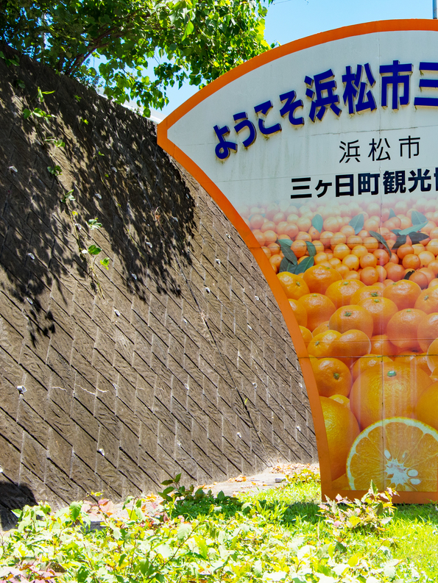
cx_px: 384
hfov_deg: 23.5
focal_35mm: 61
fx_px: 1029
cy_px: 292
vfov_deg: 31.7
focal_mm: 28
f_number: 8
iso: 160
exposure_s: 1/160
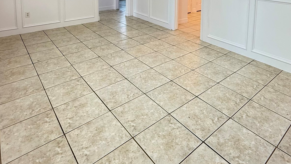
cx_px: 169
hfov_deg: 71.4
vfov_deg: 38.0
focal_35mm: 26
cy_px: -11
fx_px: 201
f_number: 2.2
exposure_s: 1/60
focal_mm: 2.22
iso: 200
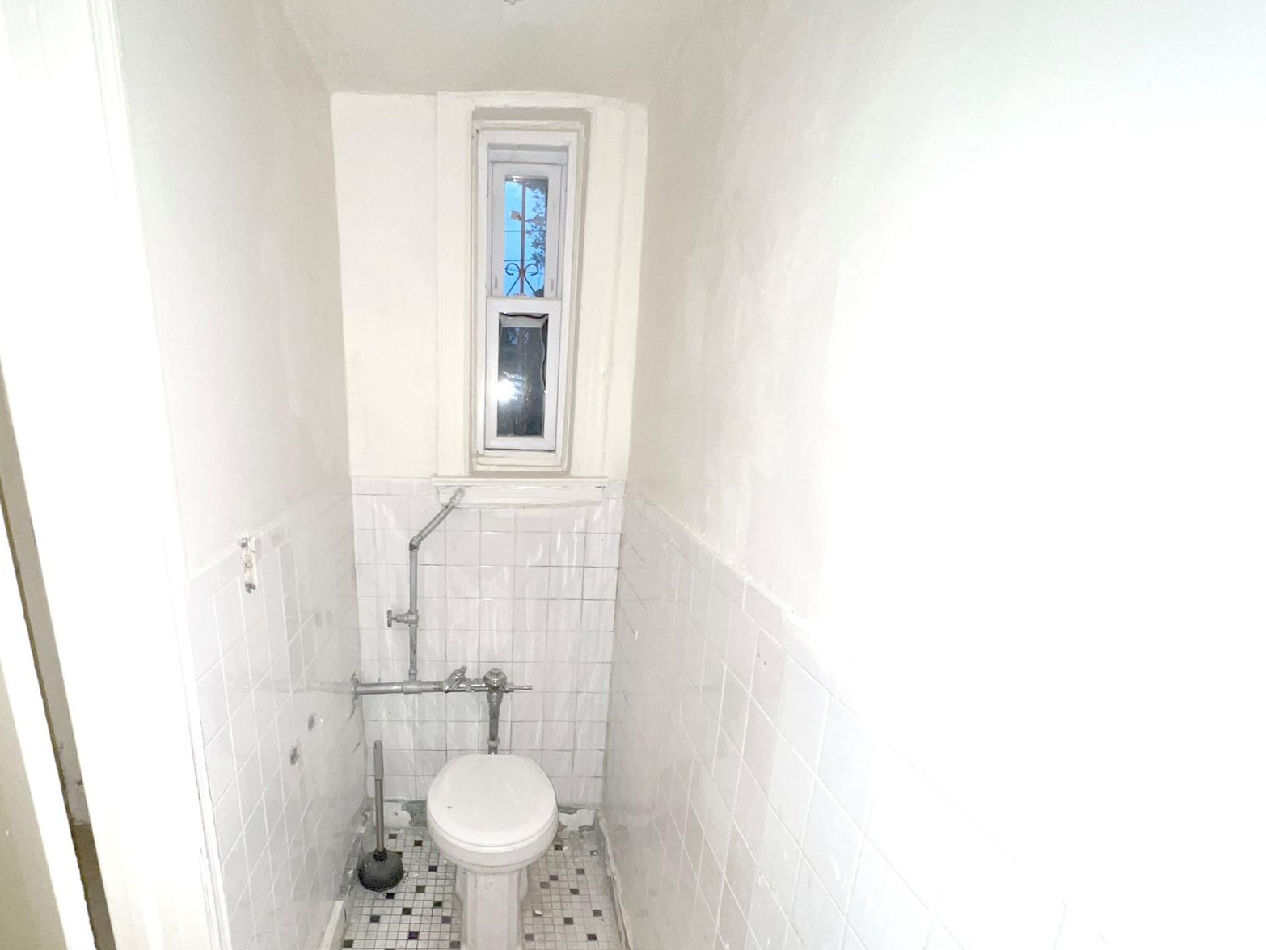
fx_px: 622
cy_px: 588
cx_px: 508
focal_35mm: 17
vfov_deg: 73.6
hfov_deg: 89.9
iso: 80
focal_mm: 1.57
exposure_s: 1/40
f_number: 1.8
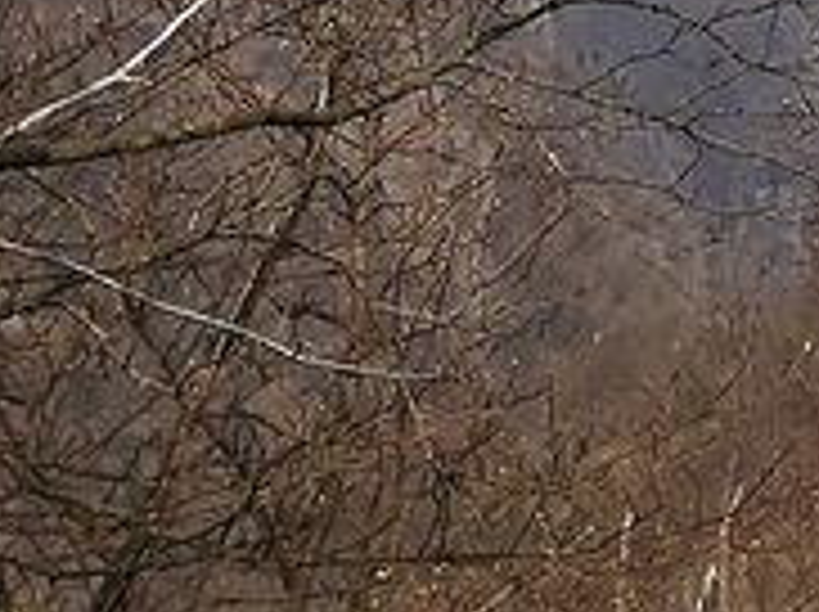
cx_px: 1305
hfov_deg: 12.3
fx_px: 3592
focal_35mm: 152
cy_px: -351
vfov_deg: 9.4
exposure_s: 1/894
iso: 50
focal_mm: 3.83
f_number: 2.2
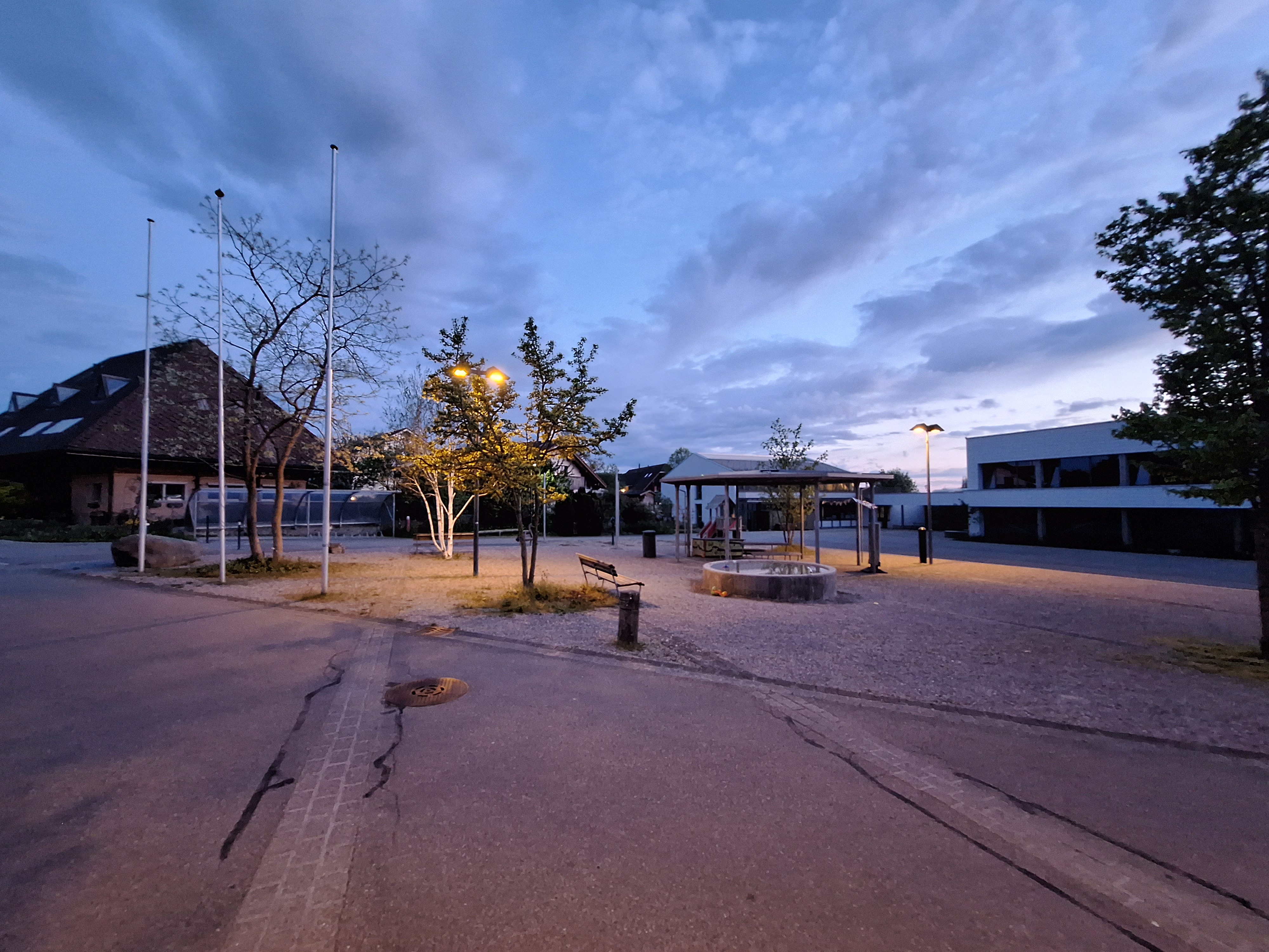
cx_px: 634
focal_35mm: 13
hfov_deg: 106.2
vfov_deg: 89.9
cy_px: 476
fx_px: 477
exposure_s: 1/20
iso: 400
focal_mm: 1.74
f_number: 2.2
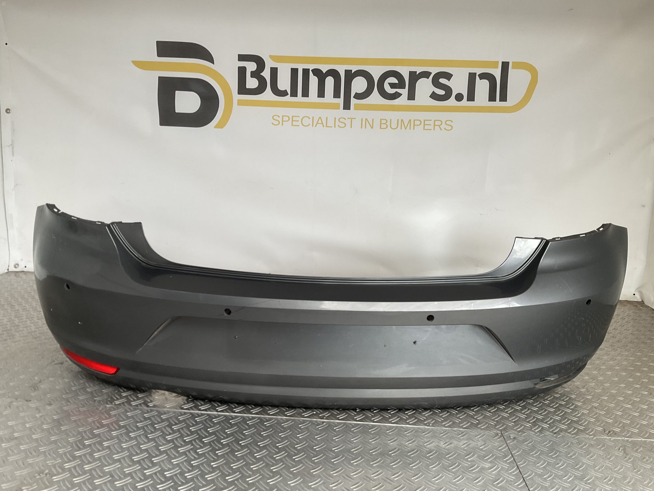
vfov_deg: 48.2
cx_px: 327
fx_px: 548
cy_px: 246
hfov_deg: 61.7
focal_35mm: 29
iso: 32
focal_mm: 3
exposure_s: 1/100
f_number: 1.8
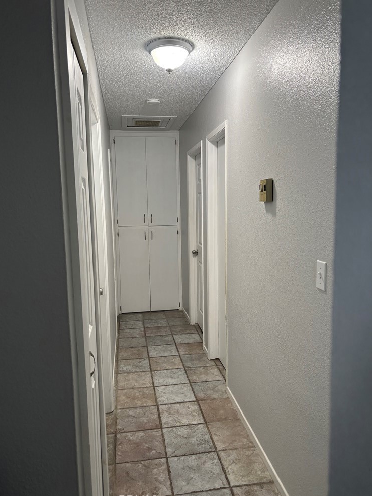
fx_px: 387
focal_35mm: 27
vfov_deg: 65.3
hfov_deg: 51.4
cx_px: 184
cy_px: 250
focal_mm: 5.96
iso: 100
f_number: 1.6
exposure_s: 1/60
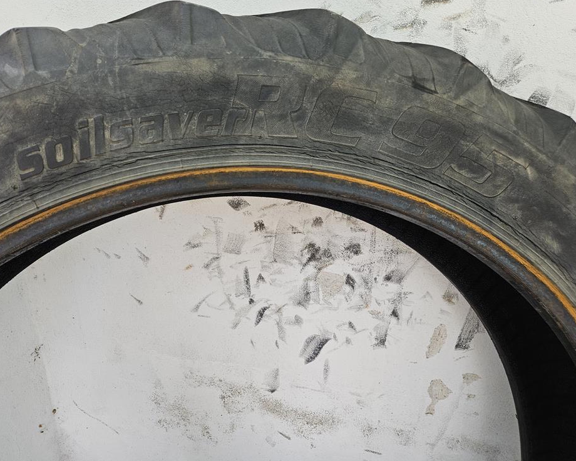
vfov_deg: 56.8
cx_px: 262
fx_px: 426
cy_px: 234
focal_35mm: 25
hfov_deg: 68.0
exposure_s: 1/100
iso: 50
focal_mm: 5.4
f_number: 1.8
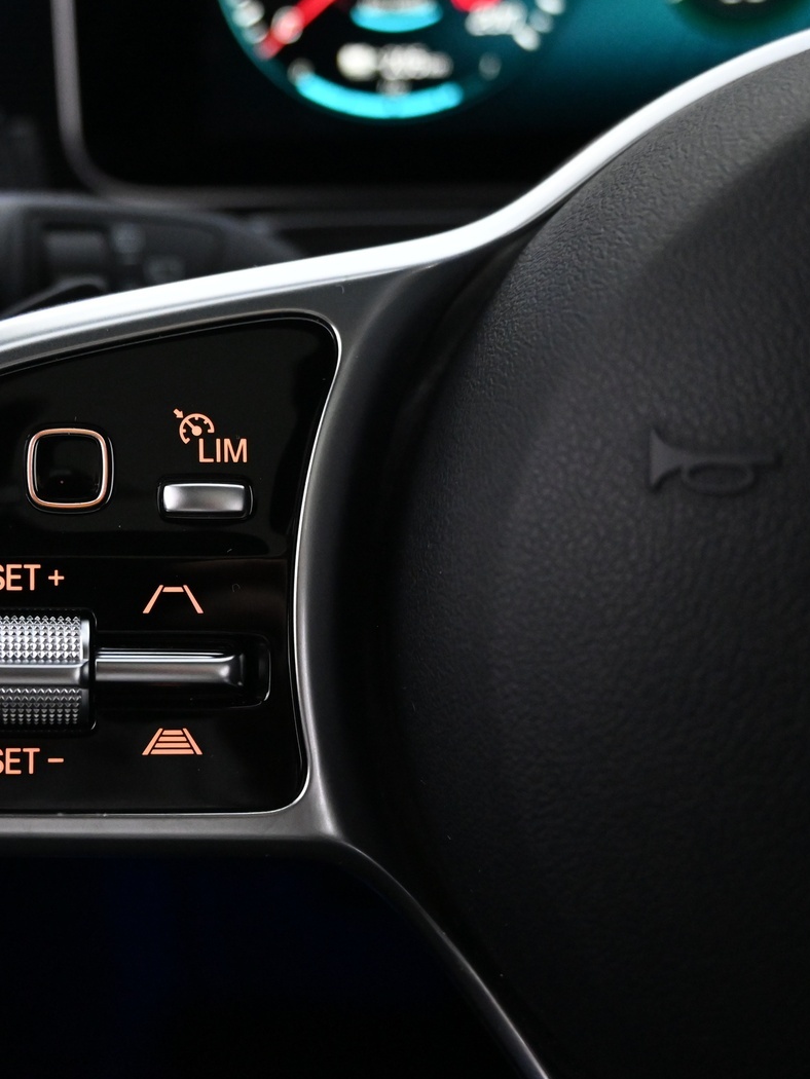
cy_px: 538
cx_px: 93
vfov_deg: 43.5
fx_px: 1353
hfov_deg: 31.9
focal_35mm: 43
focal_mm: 19.5
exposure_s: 1/30
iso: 4000
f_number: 3.8
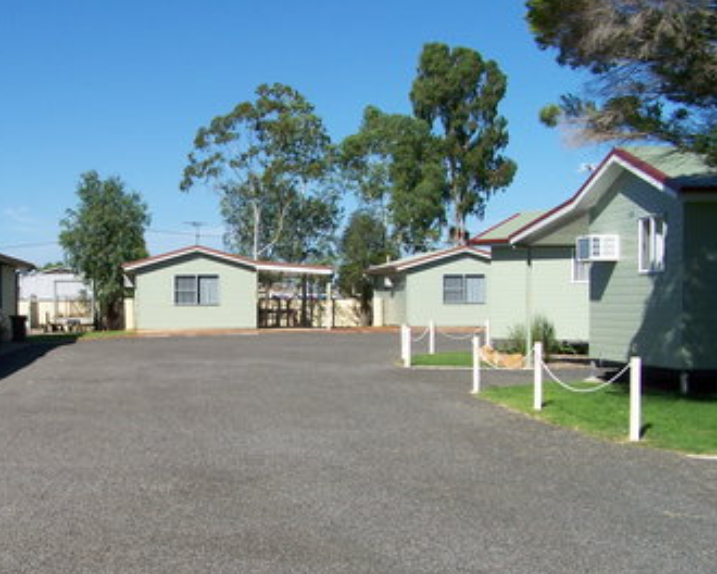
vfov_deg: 28.0
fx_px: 1146
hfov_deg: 34.3
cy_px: 371
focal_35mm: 54
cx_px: 213
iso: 80
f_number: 5.6
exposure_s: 1/500
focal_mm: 6.3
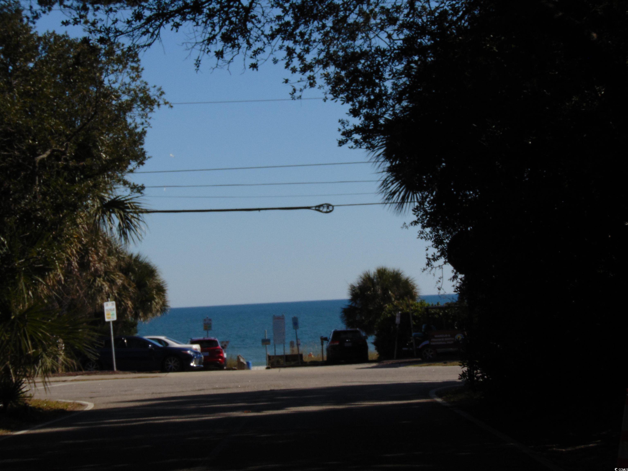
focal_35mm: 108
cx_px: 314
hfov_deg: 18.2
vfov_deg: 13.7
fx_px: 1959
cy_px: 236
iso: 80
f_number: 10.1
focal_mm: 19.4
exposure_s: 1/320
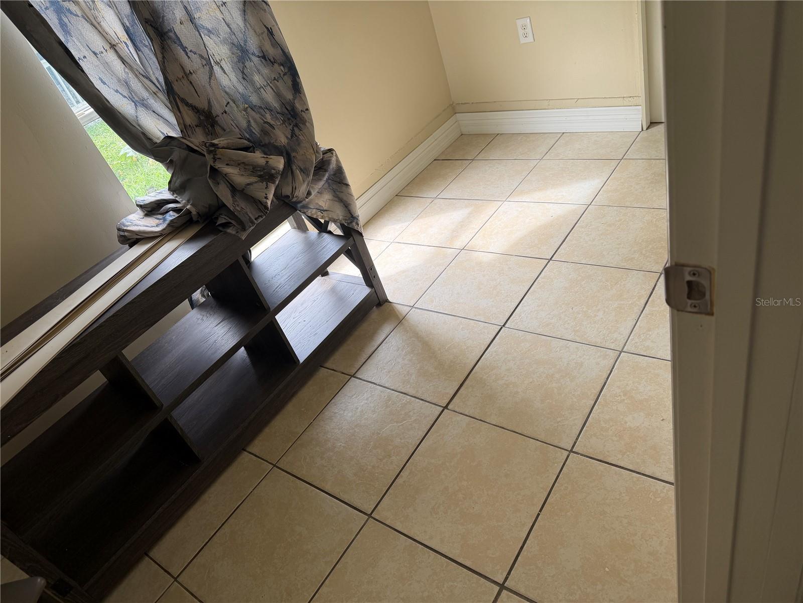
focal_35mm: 24
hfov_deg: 71.6
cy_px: 302
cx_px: 402
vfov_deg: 56.8
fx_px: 557
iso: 80
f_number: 1.78
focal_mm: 6.76
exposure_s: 1/204
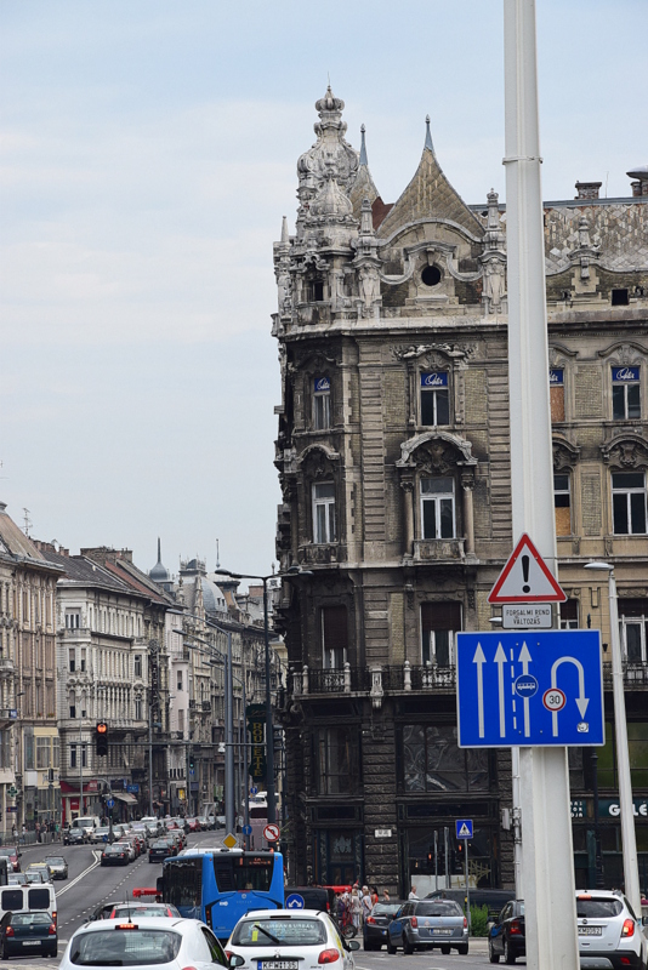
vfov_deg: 13.0
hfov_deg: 8.7
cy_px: 485
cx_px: 324
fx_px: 4248
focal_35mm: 158
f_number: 11
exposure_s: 1/500
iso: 400
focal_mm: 105
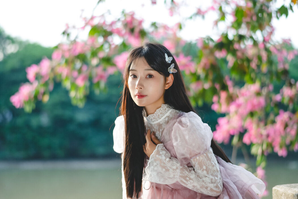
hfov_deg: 34.5
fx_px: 480
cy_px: 100
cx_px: 149
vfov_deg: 23.4
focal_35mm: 58
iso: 400
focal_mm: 58
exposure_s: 1/2500
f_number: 1.8
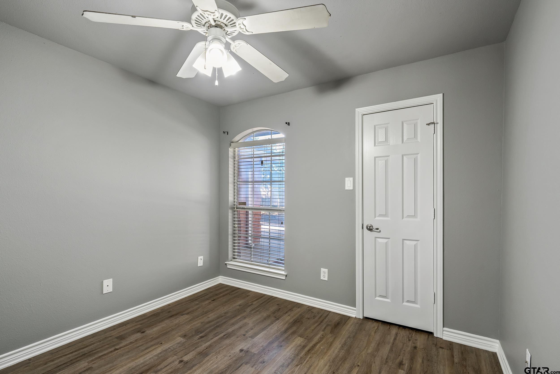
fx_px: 264
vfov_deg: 70.4
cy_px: 187
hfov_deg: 93.3
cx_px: 280
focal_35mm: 17
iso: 800
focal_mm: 17
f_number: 8
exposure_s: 1/8
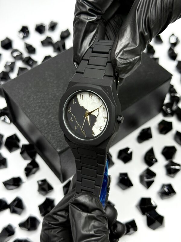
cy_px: 121
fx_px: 335
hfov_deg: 30.3
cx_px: 90
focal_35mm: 48
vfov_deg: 39.7
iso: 100
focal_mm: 6.76
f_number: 1.78
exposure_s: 1/50
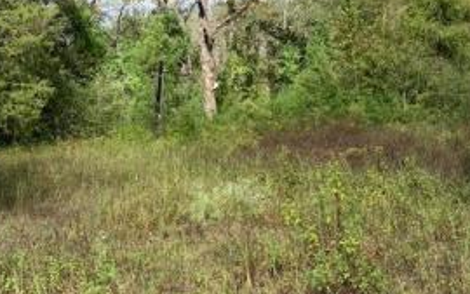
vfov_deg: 26.4
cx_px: 263
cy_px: 130
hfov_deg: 41.0
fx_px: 628
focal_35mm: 49
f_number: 1.8
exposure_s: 1/903
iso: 25
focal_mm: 4.25
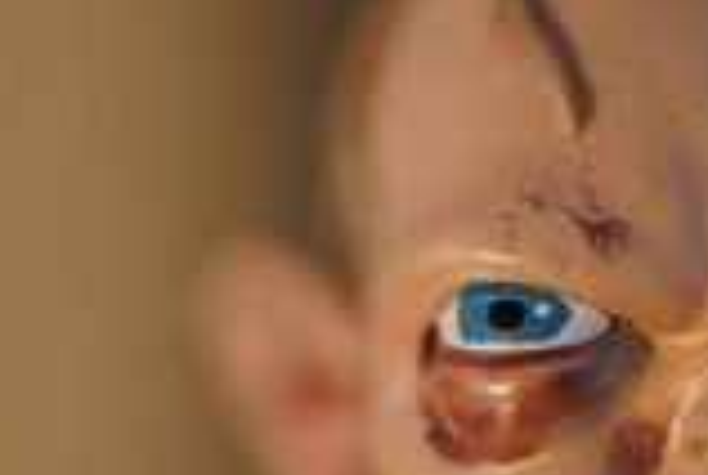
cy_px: 316
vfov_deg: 4.5
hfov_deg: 6.7
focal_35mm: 305
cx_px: 695
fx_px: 6010
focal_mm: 105
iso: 12800
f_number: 2.8
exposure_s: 1/125
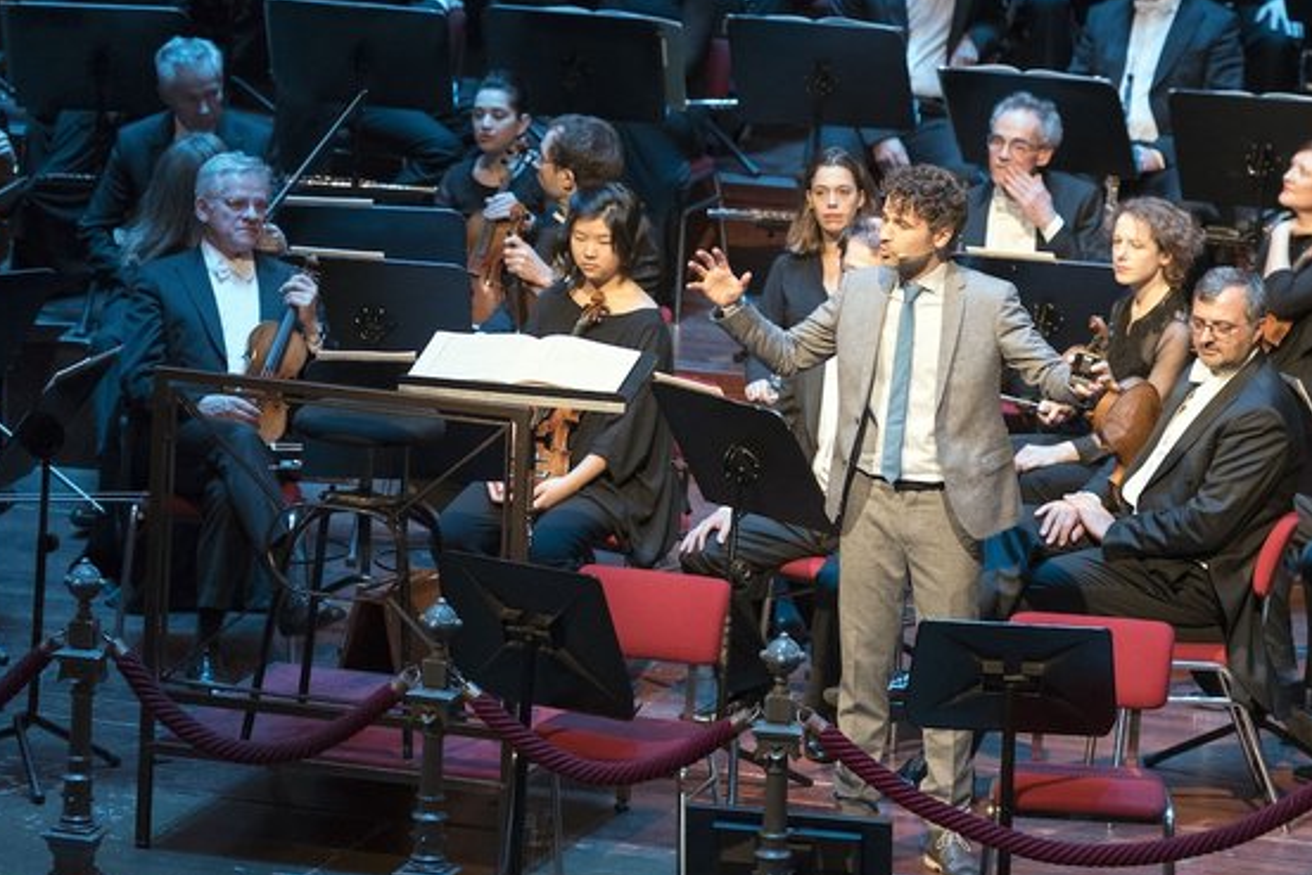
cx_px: 652
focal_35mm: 287
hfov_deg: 7.2
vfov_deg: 4.8
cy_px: 203
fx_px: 10462
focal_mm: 155
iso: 4000
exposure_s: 1/160
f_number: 4
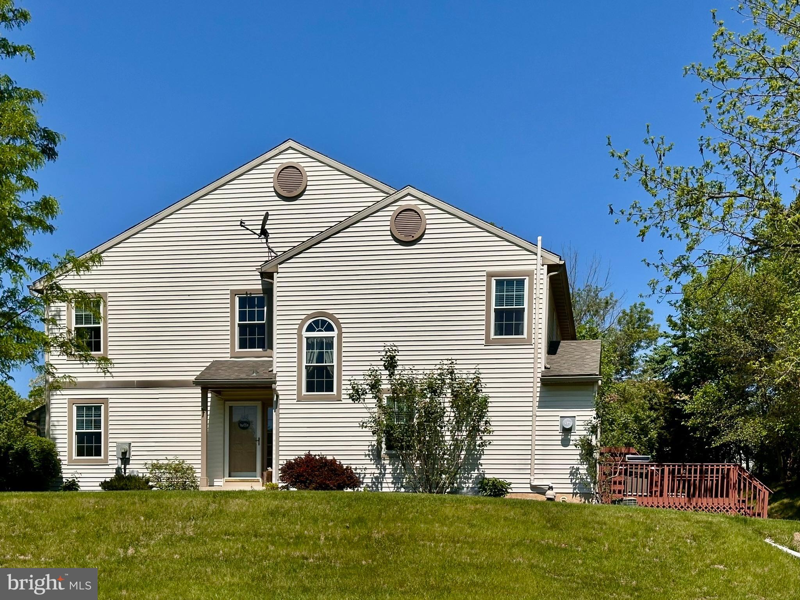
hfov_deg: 39.7
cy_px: 300
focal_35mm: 48
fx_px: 1109
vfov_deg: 30.3
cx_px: 400
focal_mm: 6.86
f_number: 1.78
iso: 64
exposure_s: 1/8929
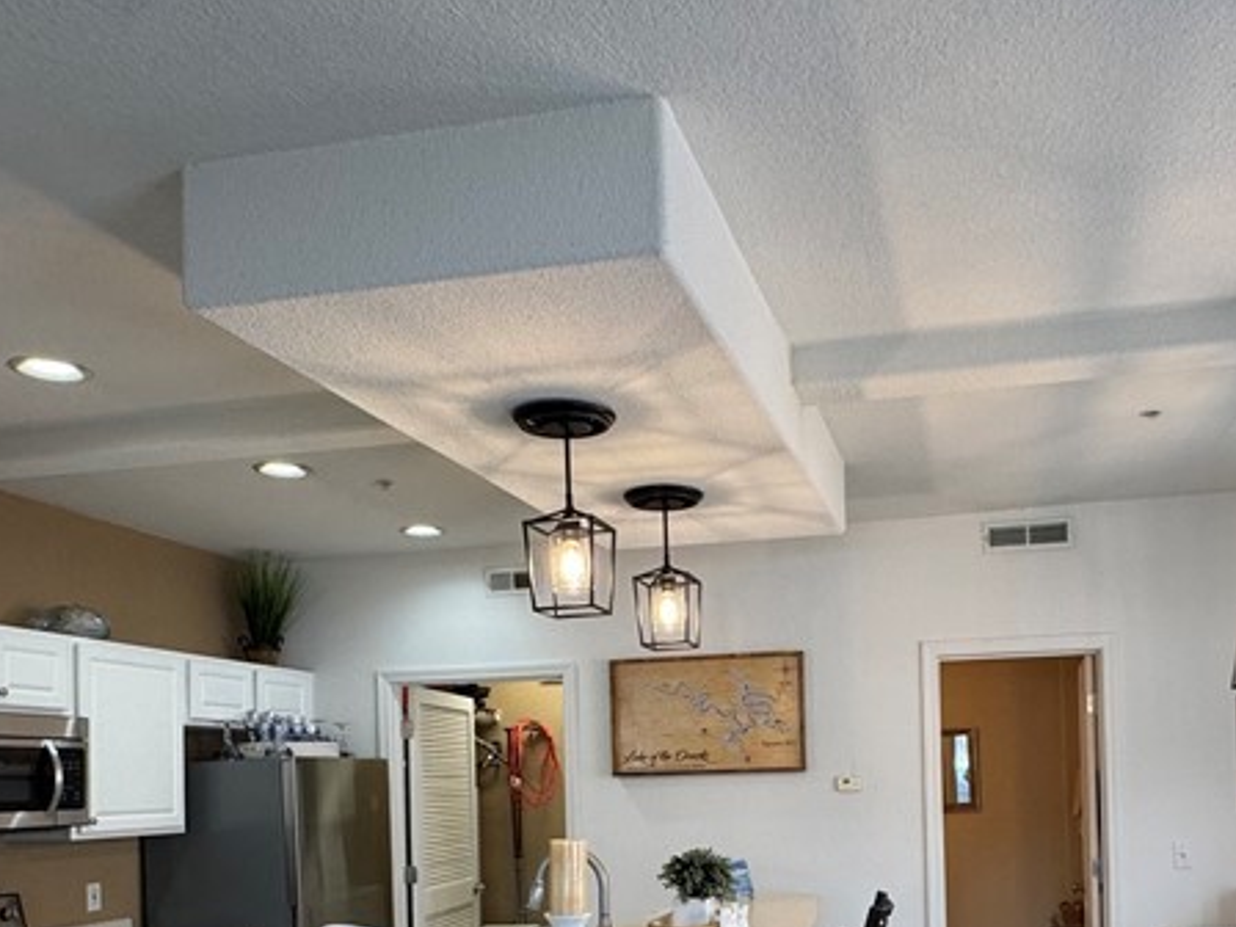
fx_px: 1143
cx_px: 750
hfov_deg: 56.3
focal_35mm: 32
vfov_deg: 41.8
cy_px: 770
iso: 200
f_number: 2.2
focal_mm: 2.22
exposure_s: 1/120
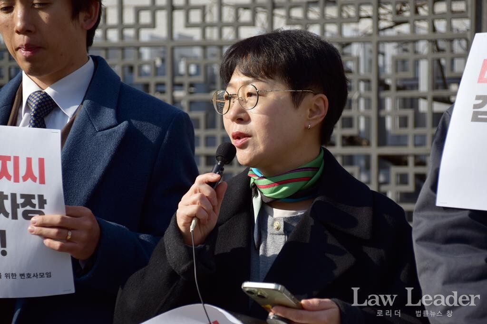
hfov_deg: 13.7
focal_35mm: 150
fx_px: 2029
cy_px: 162
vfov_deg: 9.2
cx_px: 244
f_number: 5.6
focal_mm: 100
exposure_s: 1/1250
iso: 100
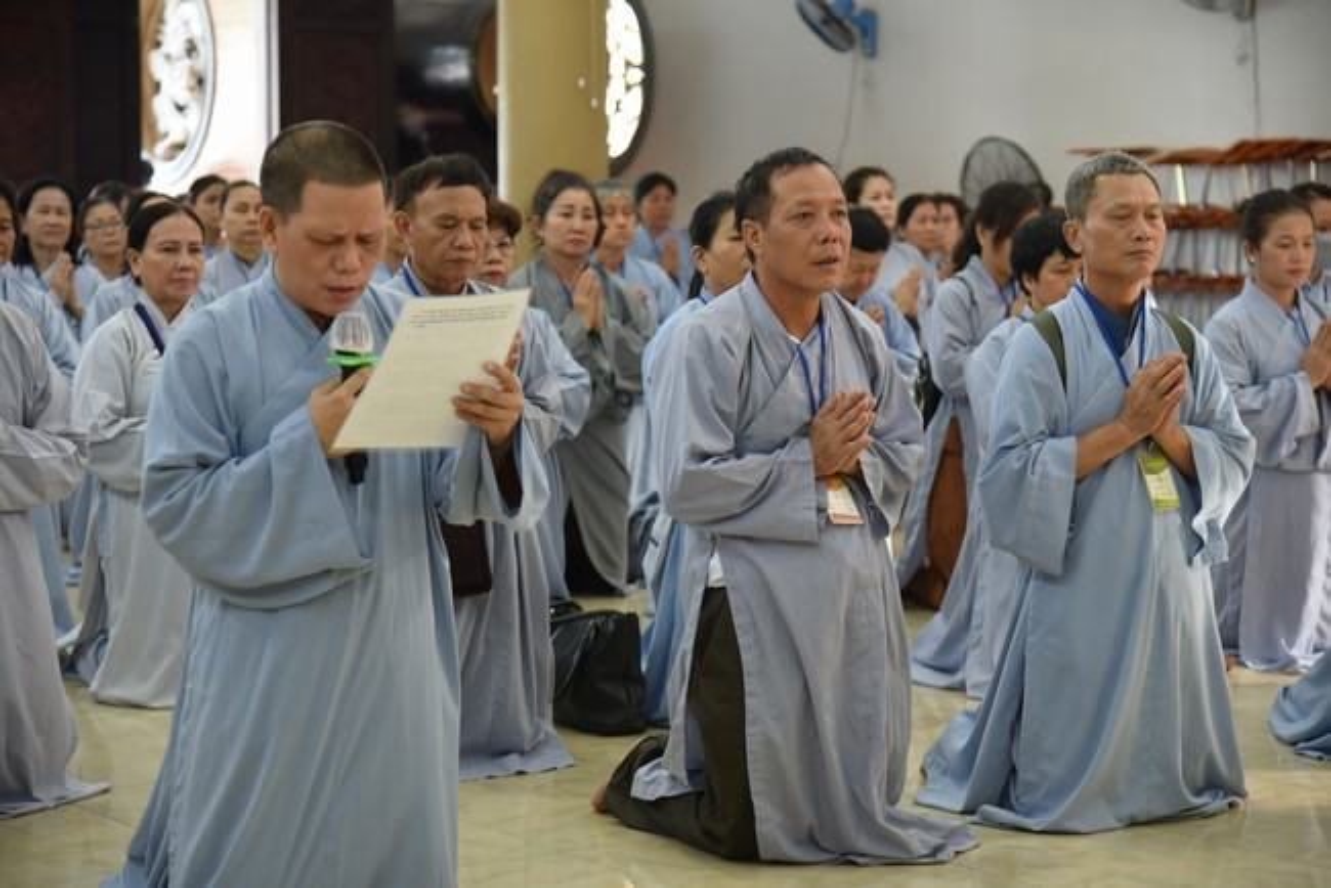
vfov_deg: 16.1
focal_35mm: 85
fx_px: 3144
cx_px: 666
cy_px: 444
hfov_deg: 23.9
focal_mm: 85
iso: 640
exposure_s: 1/30
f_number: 4
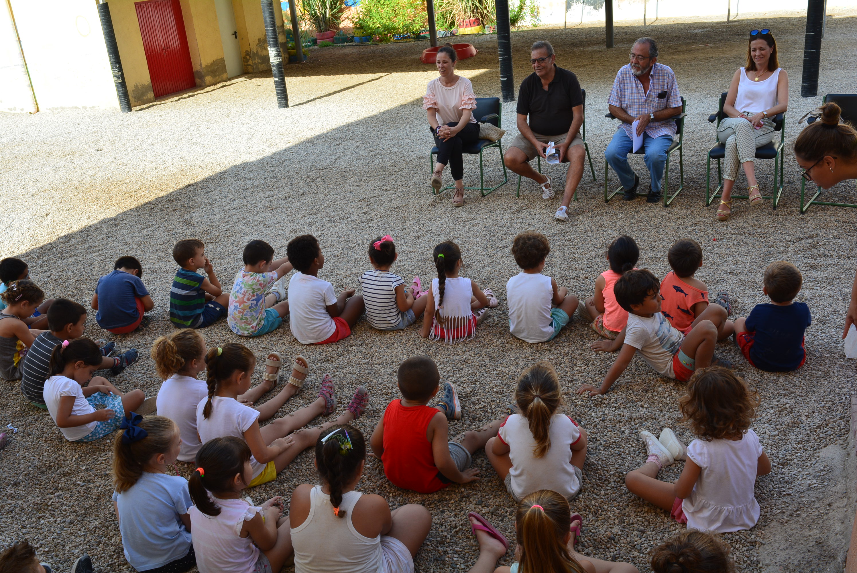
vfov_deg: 40.0
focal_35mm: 33
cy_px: 286
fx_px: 786
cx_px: 428
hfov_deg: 57.2
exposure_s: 1/100
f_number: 11
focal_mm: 22
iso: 200
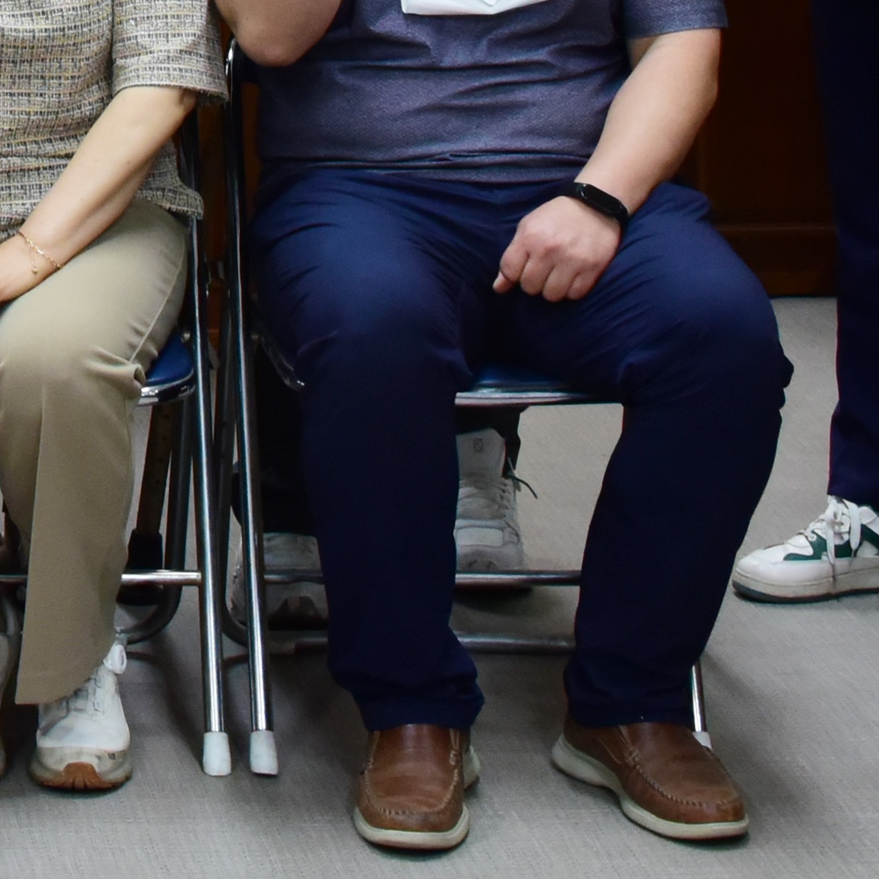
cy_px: -217
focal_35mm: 120
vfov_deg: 14.0
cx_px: -379
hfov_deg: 13.8
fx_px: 3447
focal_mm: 36
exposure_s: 1/30
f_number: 10
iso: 1600
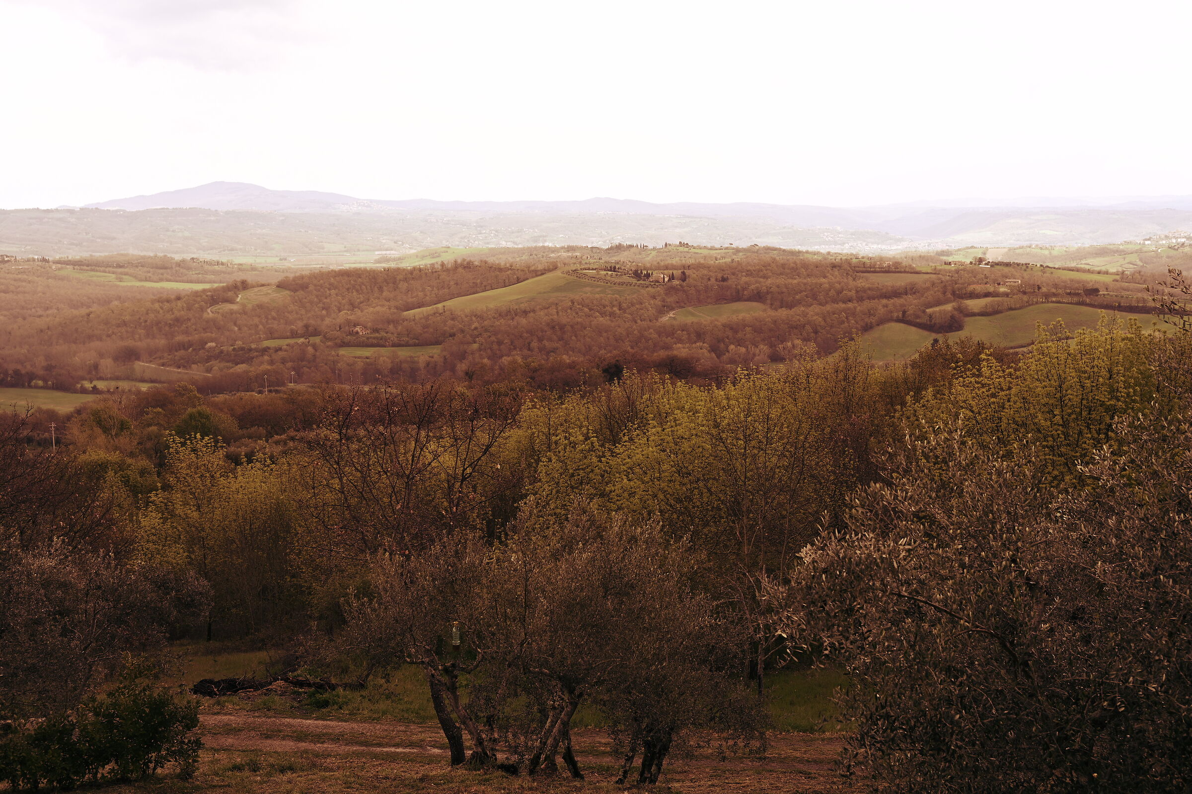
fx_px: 1324
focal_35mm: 40
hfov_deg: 48.5
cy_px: 397
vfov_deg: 33.4
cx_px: 596
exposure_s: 1/160
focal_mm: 40
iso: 100
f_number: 6.3
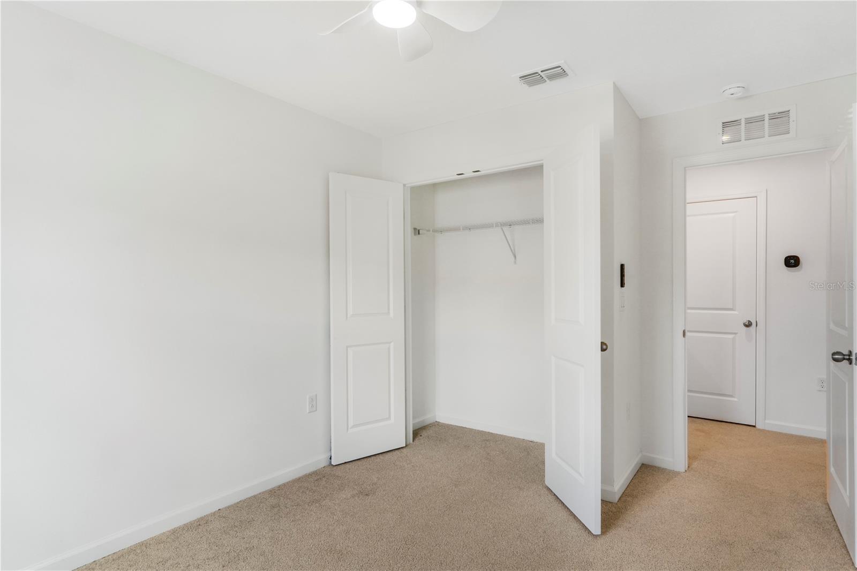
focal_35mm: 18
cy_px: 286
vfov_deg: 67.4
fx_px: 428
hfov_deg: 90.0
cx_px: 428
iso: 400
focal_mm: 12
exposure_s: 1/200
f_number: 5
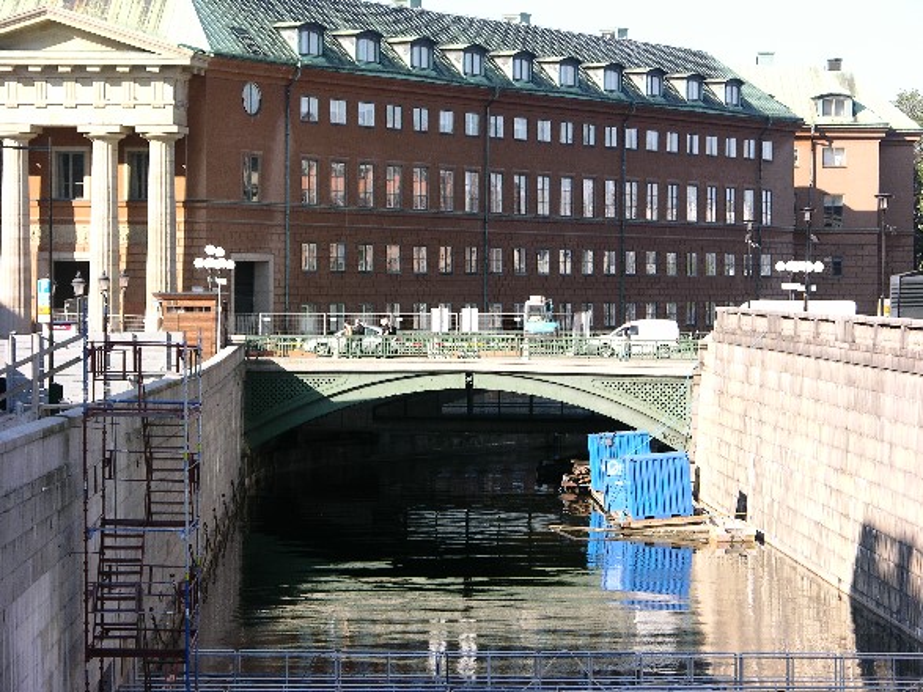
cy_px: 346
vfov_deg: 11.4
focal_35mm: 130
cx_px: 462
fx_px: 3466
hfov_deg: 15.2
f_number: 4.8
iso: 50
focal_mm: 31.9
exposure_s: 1/127
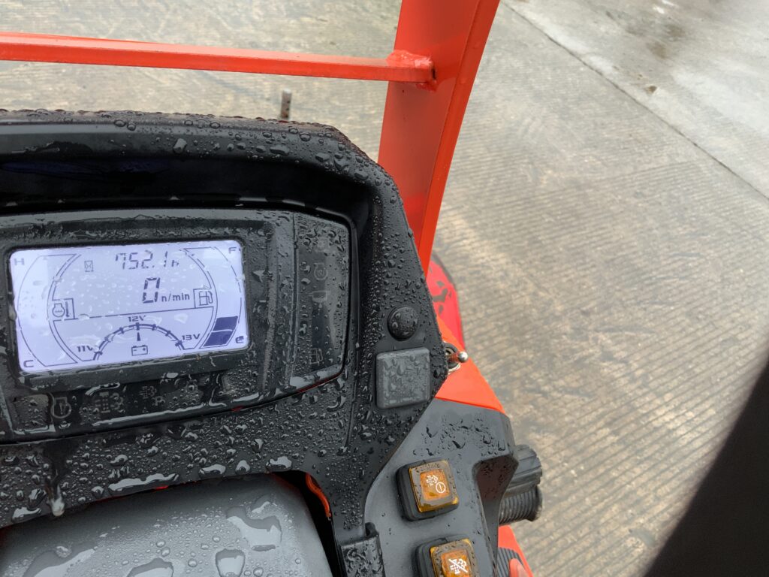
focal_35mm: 29
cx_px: 384
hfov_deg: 61.7
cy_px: 288
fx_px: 644
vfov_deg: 48.2
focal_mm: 3
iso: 64
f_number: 1.8
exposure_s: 1/109
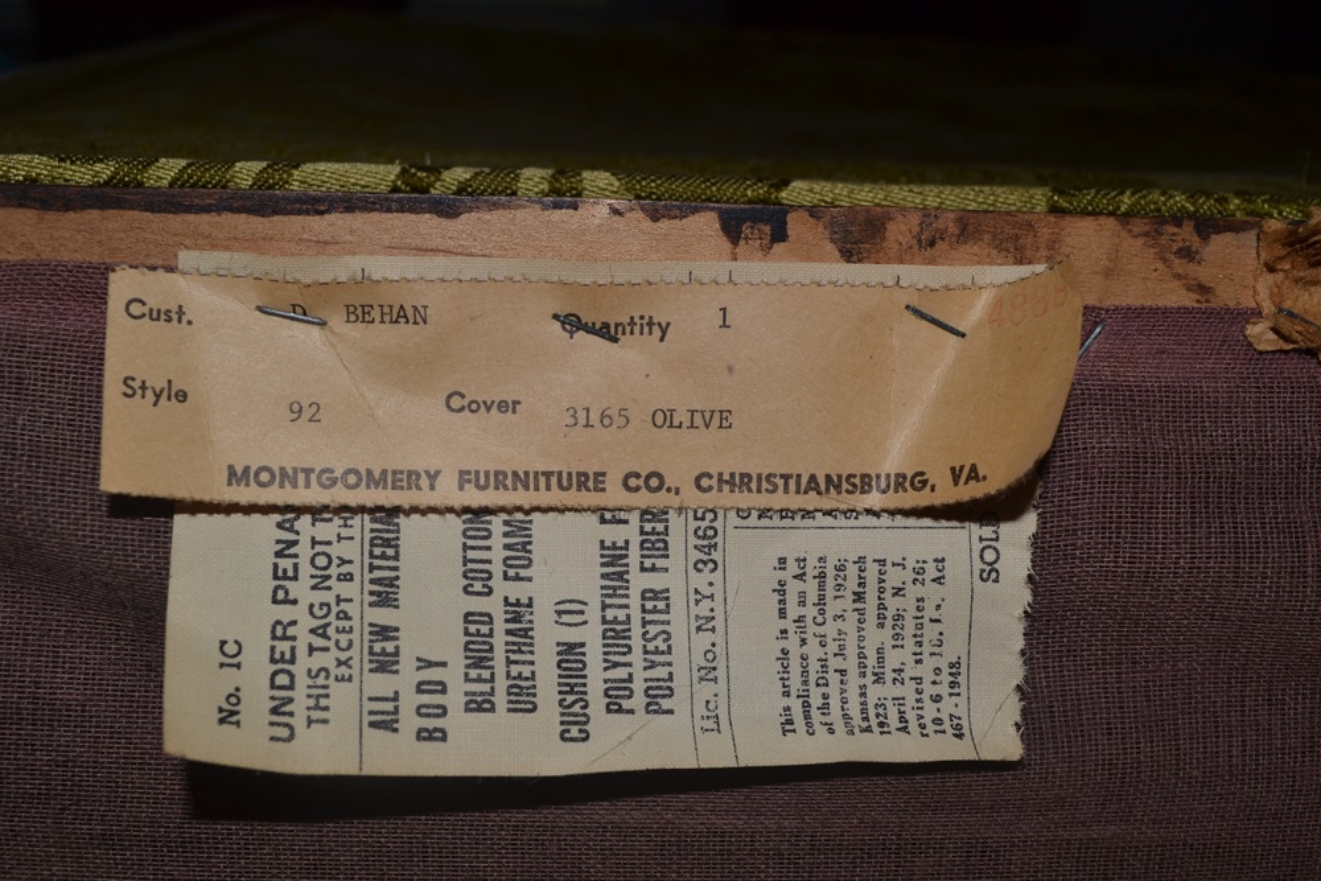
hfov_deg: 46.4
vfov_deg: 31.9
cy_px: 440
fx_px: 1541
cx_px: 660
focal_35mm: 42
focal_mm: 28
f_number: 8
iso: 100
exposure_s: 1/60
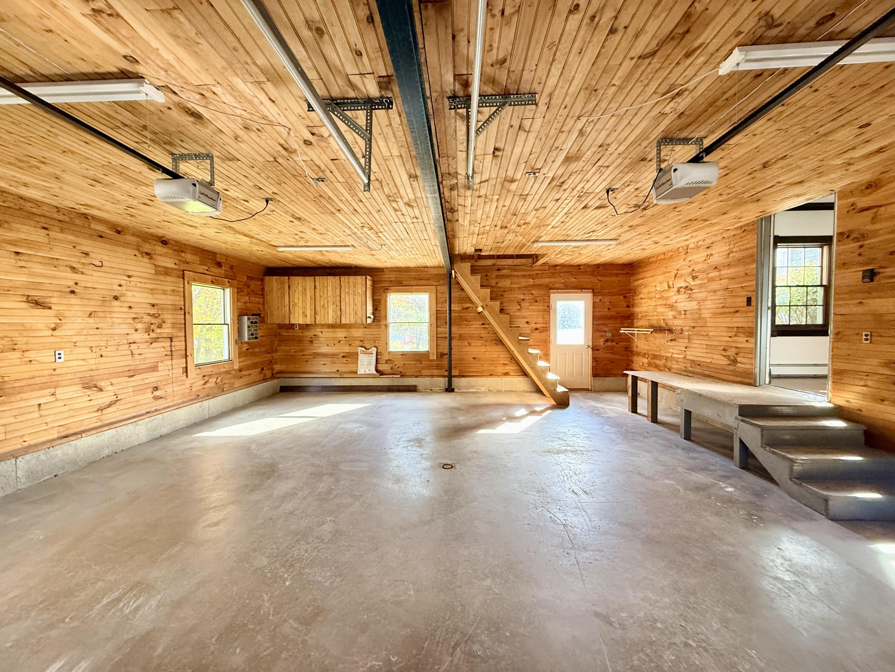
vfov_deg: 85.7
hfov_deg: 102.1
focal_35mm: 14
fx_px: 362
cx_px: 448
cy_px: 336
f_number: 2.2
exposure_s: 1/99
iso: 320
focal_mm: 2.22
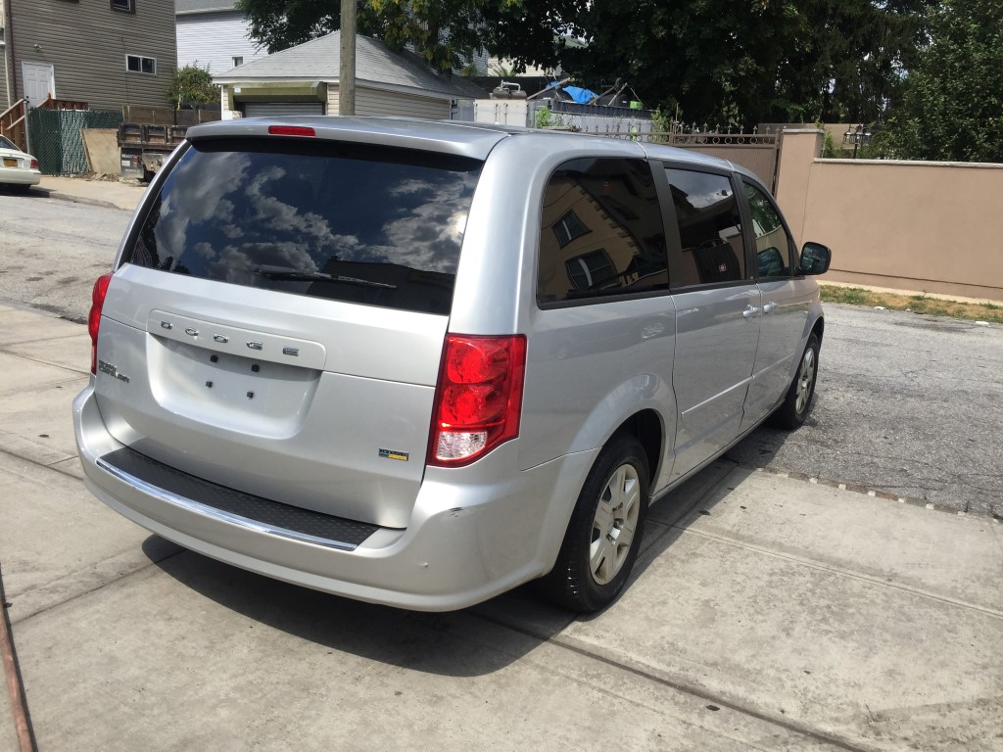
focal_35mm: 29
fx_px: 840
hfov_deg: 61.7
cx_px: 502
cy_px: 376
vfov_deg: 48.2
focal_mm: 4.15
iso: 32
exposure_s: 1/1799
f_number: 2.2
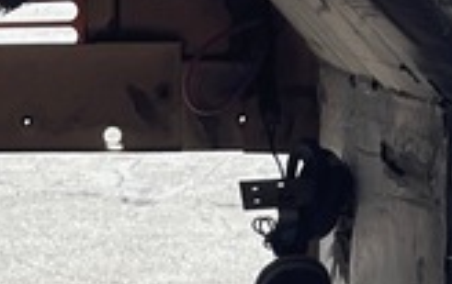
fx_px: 3972
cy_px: 445
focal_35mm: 322
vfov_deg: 4.1
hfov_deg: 6.5
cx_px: -19
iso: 32
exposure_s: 1/585
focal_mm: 7.5
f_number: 2.2
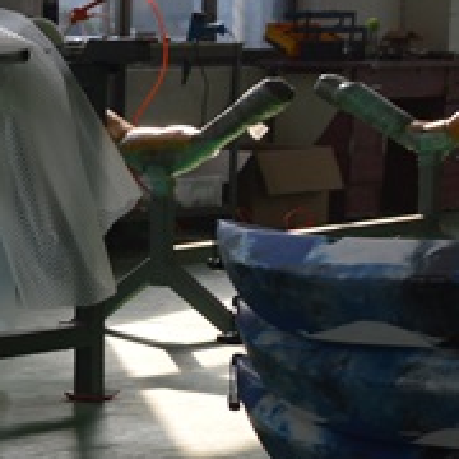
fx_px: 2226
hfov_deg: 10.8
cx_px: -444
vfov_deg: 11.6
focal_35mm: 148
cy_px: 482
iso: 140
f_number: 5.6
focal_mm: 21
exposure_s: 1/125
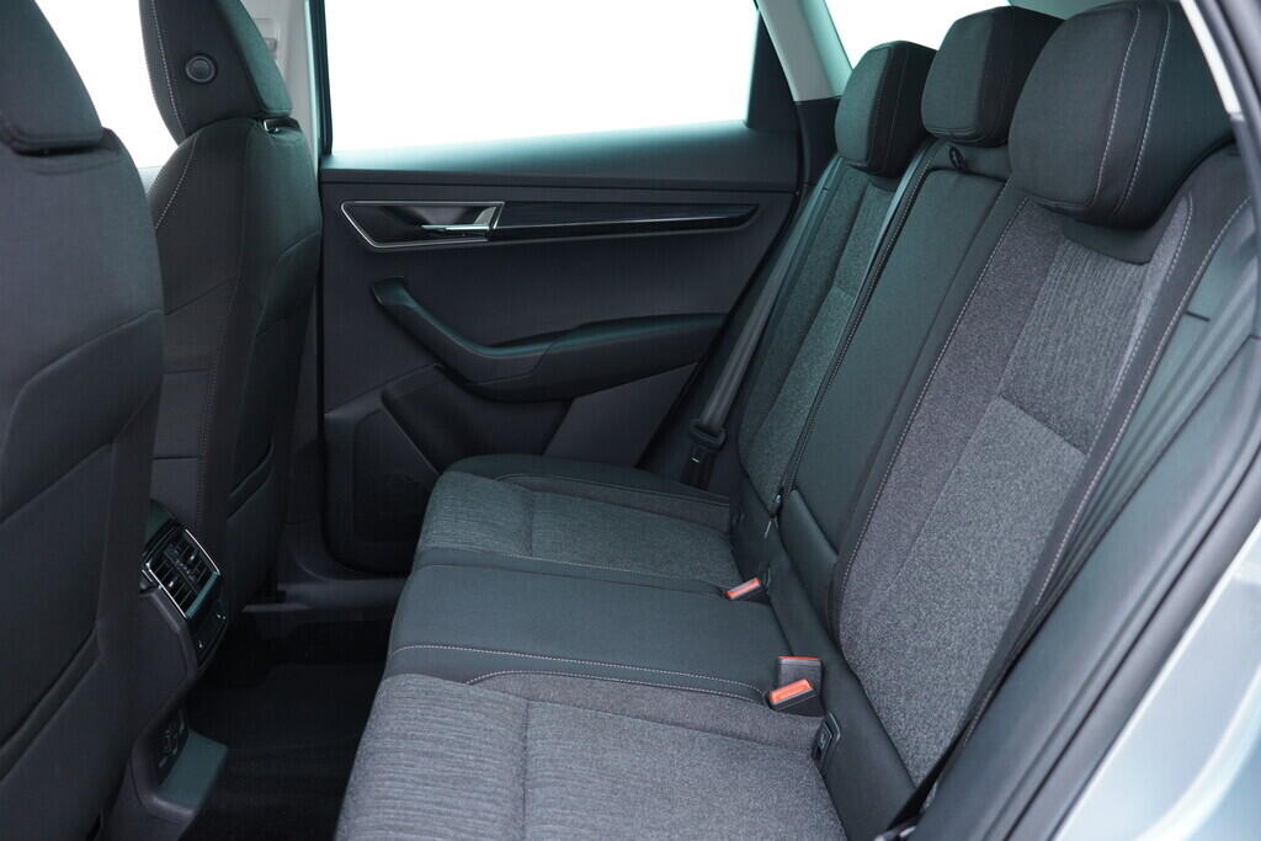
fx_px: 1261
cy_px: 420
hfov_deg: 53.1
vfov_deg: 36.9
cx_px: 630
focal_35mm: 36
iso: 500
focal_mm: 24
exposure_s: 1/40
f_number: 2.8
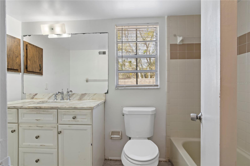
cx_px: 125
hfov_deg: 95.0
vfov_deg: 72.0
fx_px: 115
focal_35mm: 16
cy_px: 83
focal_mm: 11
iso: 200
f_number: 9
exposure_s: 1/5
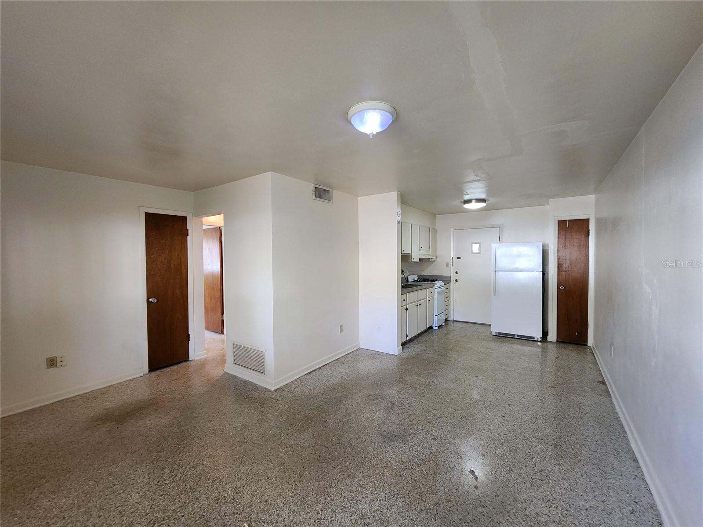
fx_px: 264
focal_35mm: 13
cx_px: 352
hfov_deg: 106.2
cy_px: 264
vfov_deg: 89.9
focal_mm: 2.2
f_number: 2.2
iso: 400
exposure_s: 1/30
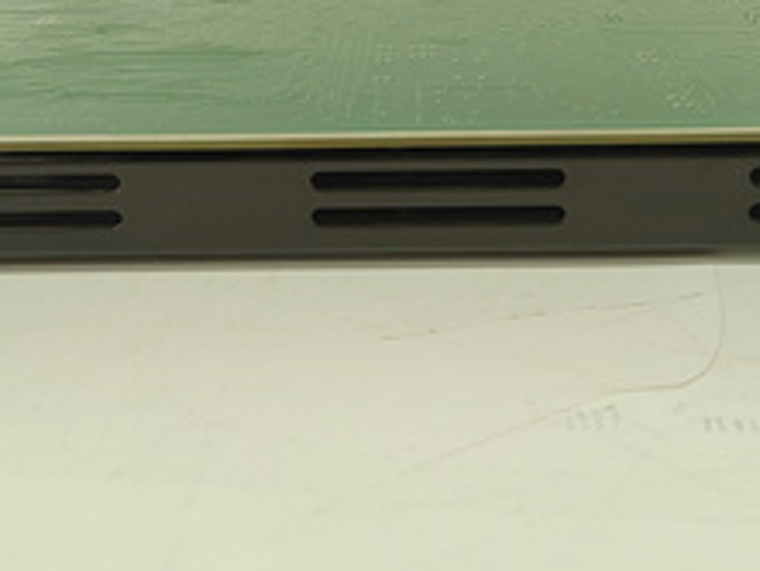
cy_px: -26
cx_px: 437
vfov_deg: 26.3
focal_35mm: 52
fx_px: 1142
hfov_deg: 36.7
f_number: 1.9
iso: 1397
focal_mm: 5.52
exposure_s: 1/50
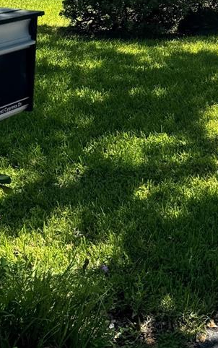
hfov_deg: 15.8
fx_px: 769
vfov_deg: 24.3
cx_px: 217
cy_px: -8
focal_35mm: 81
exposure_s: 1/3247
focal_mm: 6.76
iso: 80
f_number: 1.78
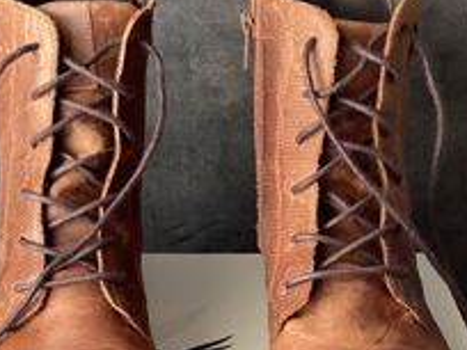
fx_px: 985
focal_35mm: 73
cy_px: 254
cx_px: 220
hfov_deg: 26.7
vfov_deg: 20.0
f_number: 2.4
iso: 250
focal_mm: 3.3
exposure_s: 1/33
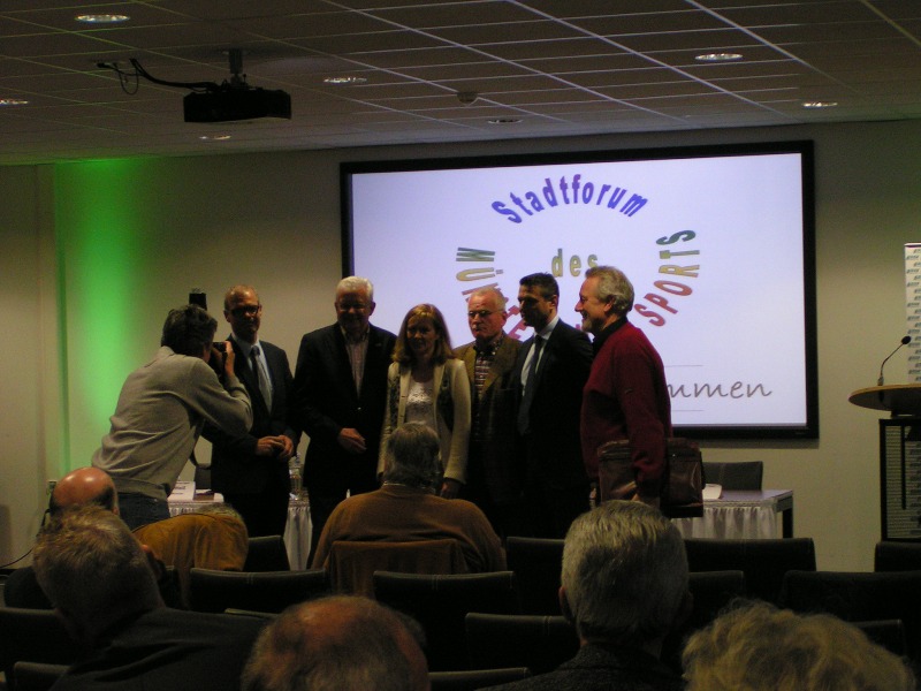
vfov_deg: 17.2
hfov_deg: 22.8
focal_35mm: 86
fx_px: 2288
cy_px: 346
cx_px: 460
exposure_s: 1/50
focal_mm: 13.2
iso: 200
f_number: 3.2
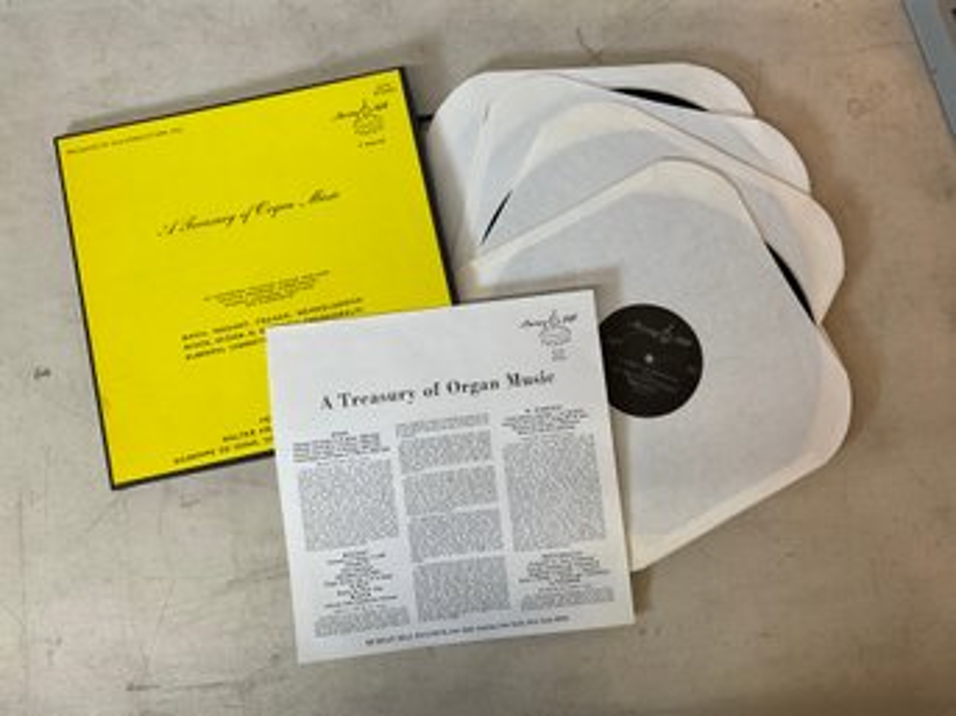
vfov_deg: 48.2
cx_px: 478
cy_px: 358
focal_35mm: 29
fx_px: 801
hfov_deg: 61.7
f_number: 1.8
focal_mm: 3
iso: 50
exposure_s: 1/120
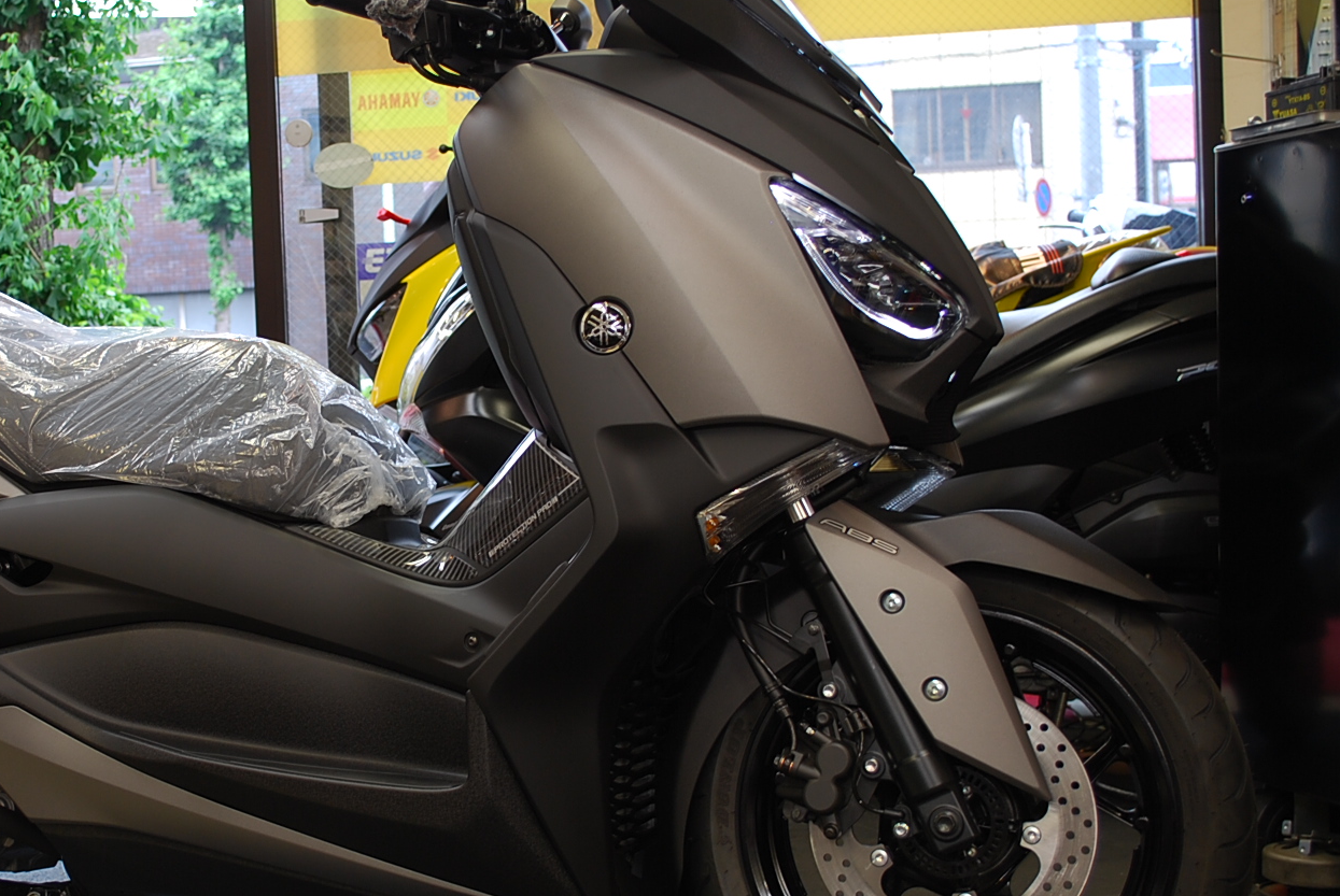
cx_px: 391
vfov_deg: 24.2
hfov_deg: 35.1
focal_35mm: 56
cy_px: 483
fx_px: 2087
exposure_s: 1/8
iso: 100
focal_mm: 24
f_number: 4.5
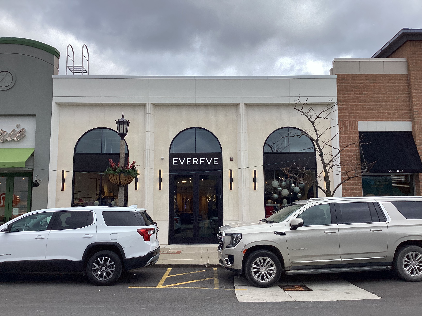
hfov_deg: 58.4
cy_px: 158
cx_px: 211
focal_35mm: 31
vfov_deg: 45.4
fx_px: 378
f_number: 2.4
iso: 25
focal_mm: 3.3
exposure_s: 1/762
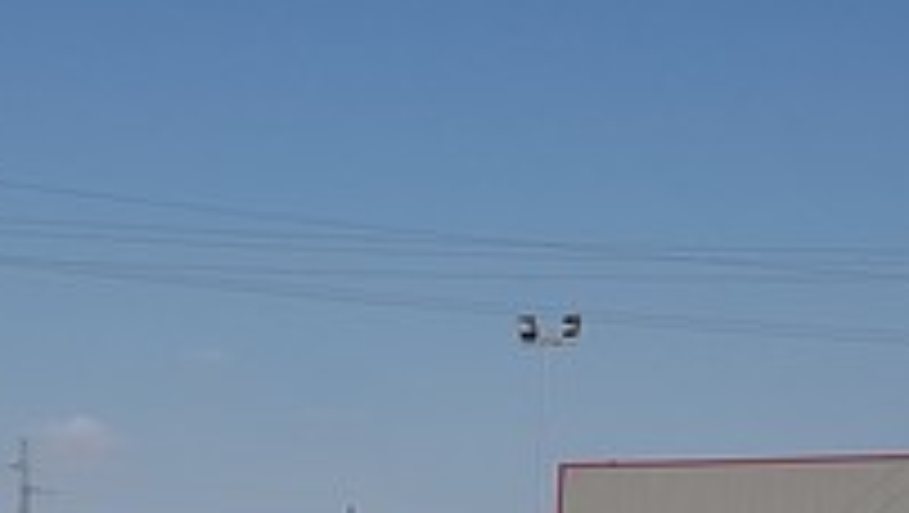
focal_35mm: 112
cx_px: 292
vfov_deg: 9.7
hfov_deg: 19.0
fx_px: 2702
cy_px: 1179
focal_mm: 4.2
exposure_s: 1/4240
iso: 40
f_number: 1.7
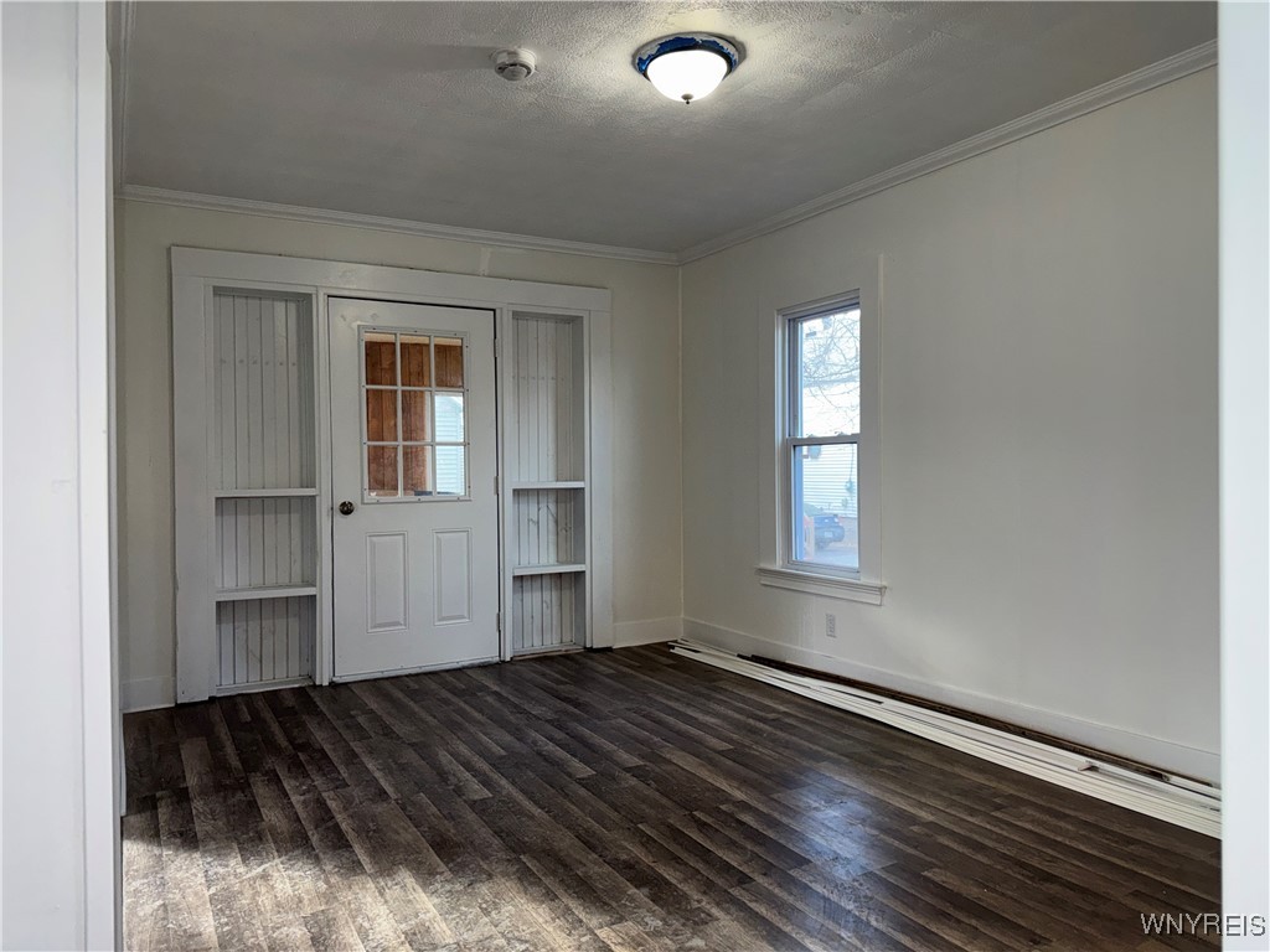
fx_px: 881
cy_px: 476
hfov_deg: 71.6
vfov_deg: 56.8
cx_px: 635
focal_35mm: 24
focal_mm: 6.76
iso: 160
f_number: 1.78
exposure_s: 1/120
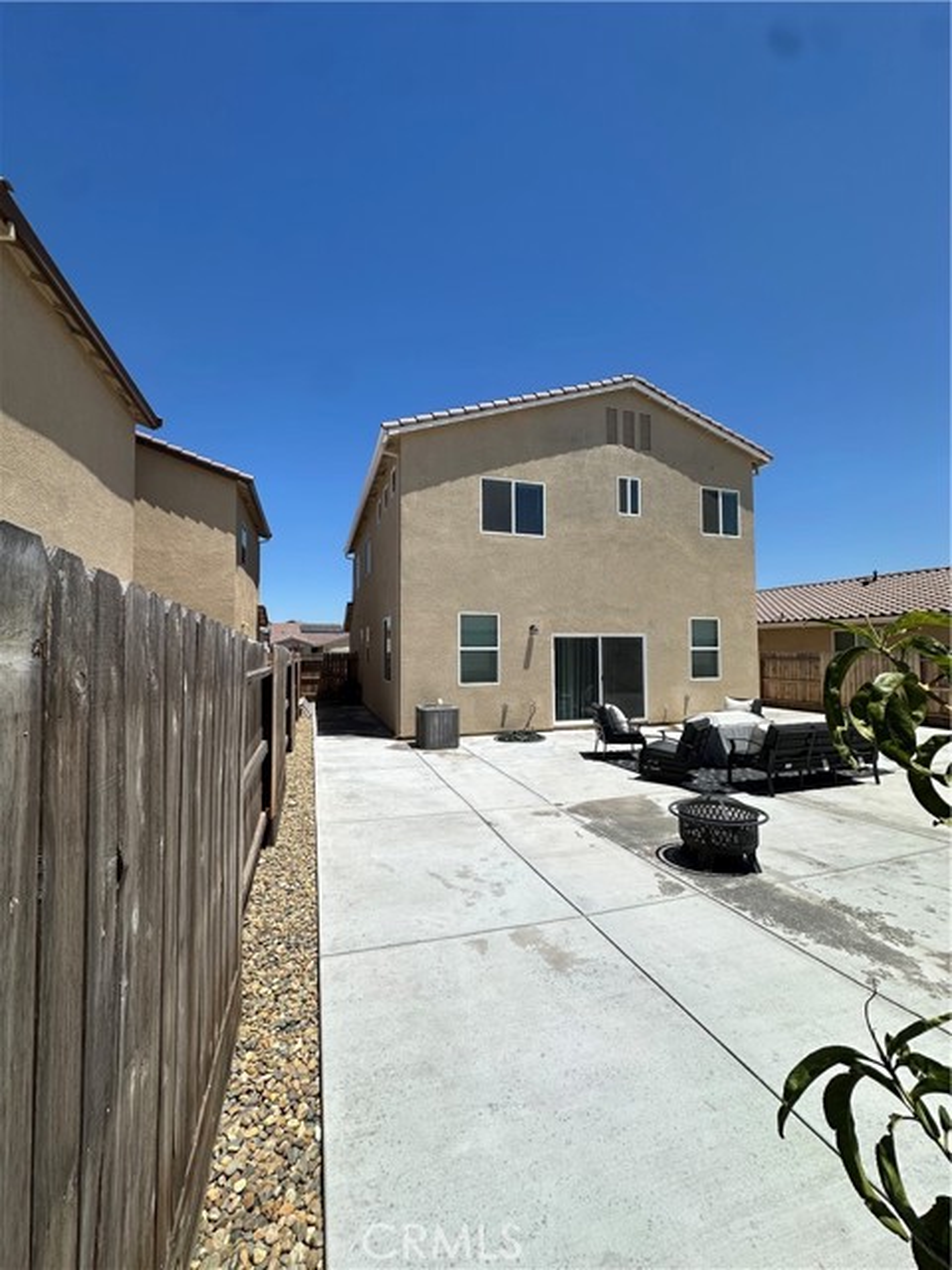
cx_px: 476
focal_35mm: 14
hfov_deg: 85.7
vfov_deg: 102.1
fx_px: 513
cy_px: 635
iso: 50
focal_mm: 2.22
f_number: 2.2
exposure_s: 1/4464
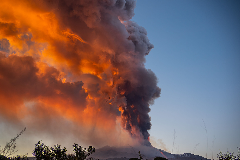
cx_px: 114
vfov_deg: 35.1
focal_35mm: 38
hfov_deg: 50.7
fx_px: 253
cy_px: 80
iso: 125
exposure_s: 1/50
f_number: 4.5
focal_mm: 35
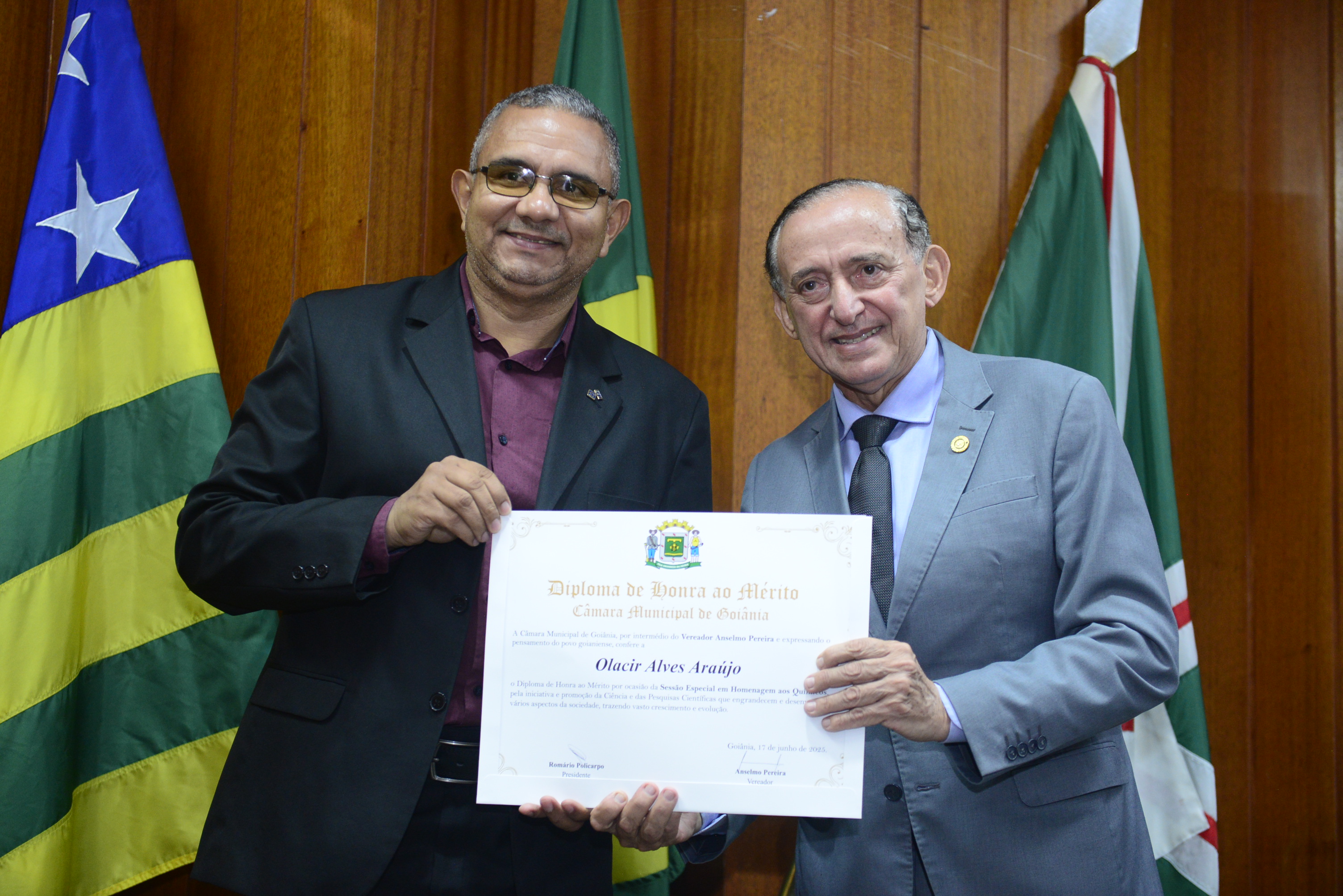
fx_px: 2463
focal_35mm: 66
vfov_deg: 20.6
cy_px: 448
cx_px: 672
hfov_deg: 30.5
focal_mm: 66
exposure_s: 1/125
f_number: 4
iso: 2500
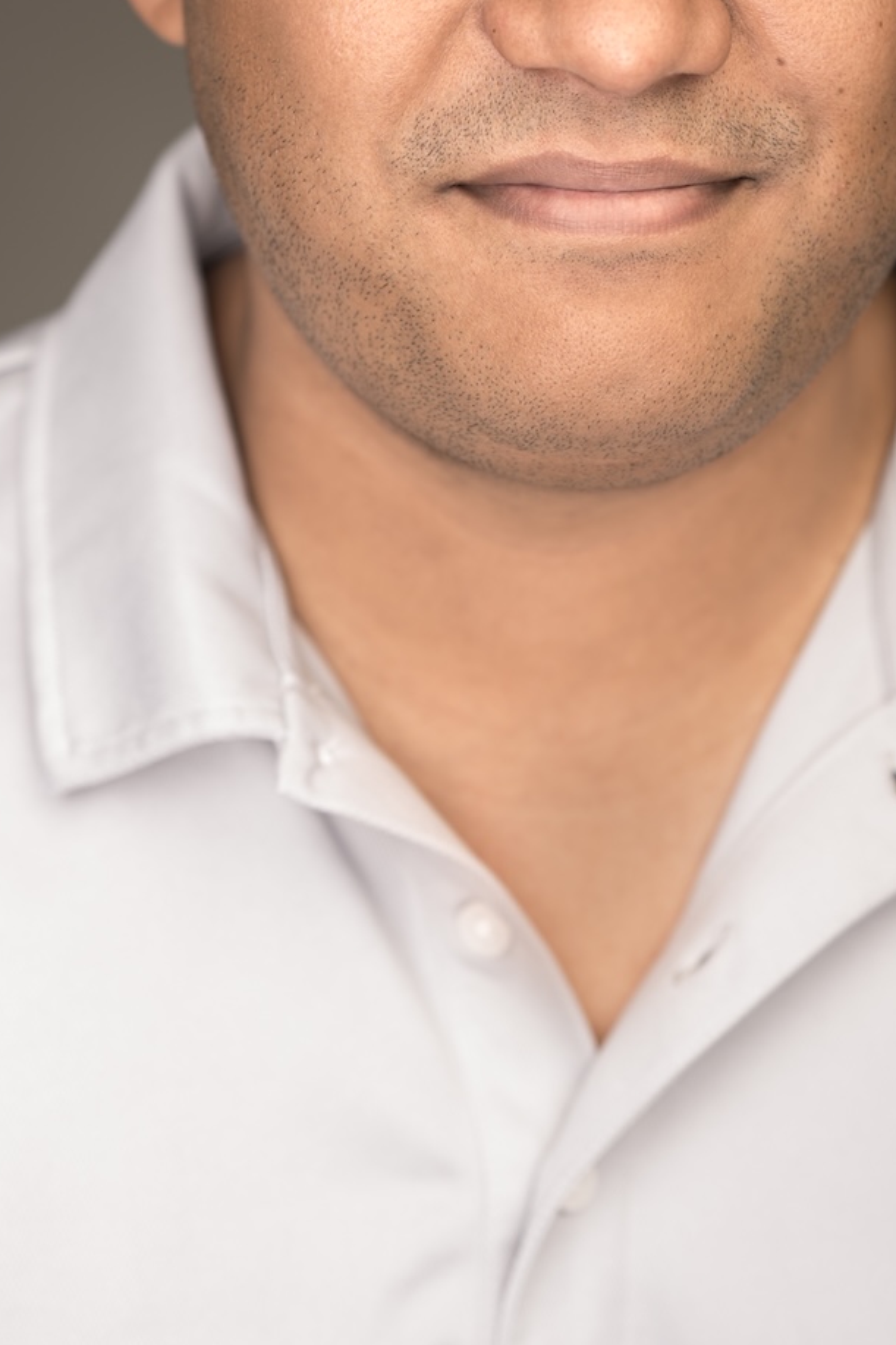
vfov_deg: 11.5
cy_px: 293
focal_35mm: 178
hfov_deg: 7.7
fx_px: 6647
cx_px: 612
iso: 31
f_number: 2.5
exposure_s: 1/200
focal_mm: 85
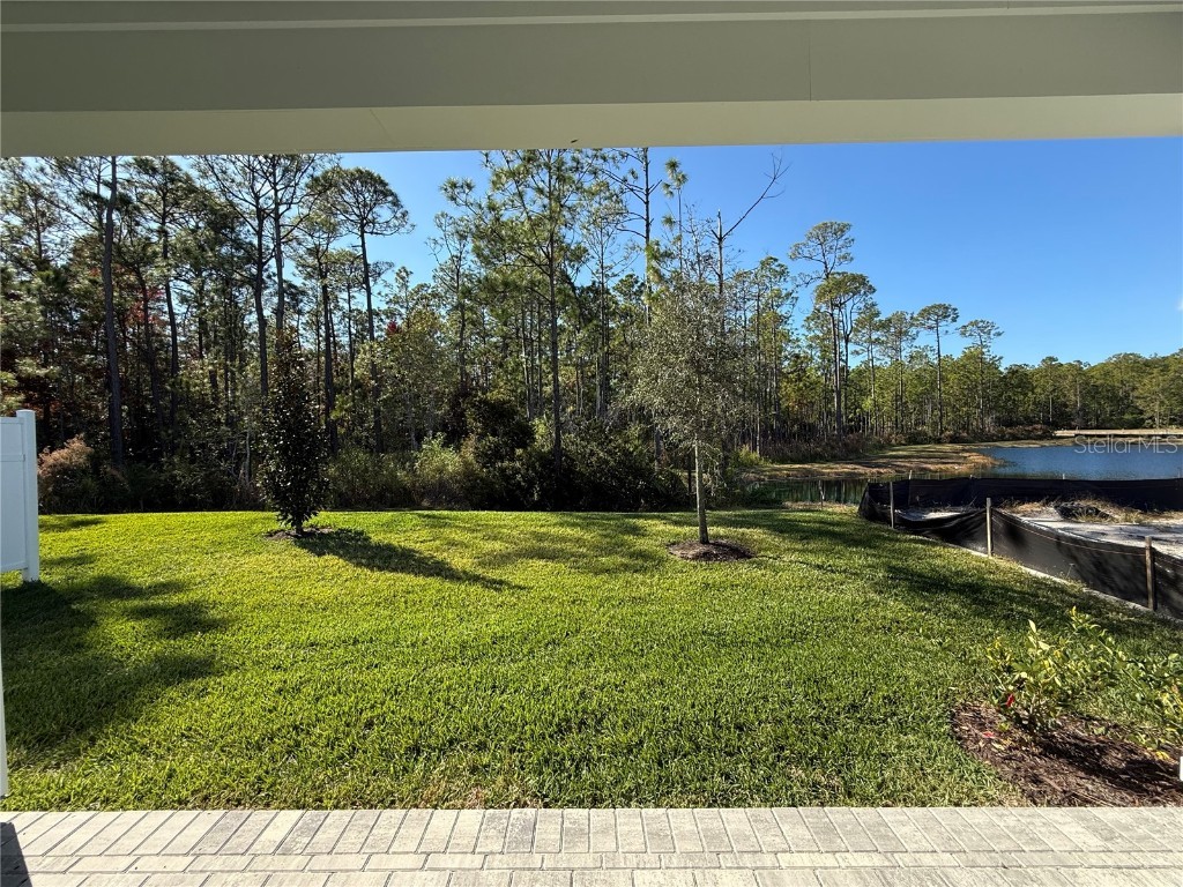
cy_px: 444
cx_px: 592
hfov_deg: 102.1
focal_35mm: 14
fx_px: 478
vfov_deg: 85.7
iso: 64
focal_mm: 2.22
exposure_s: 1/841
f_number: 2.2
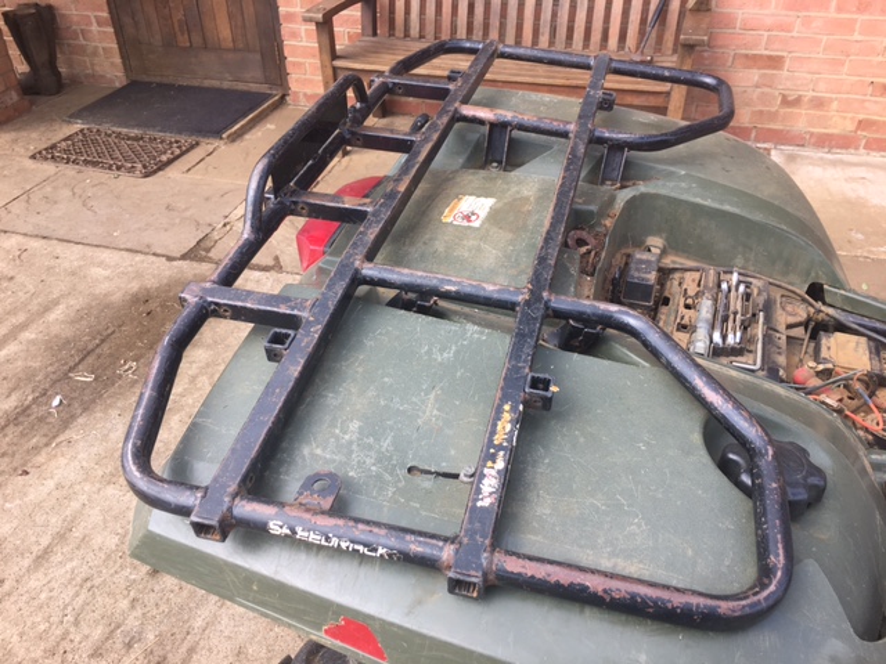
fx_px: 742
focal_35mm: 29
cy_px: 332
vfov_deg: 48.2
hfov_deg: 61.7
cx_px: 443
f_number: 2.2
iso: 25
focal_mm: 4.15
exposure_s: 1/243
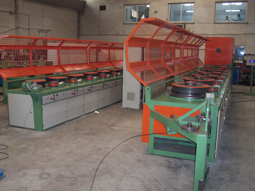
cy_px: 96
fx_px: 273
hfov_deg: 50.1
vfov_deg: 38.7
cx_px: 128
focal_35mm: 37
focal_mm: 5.6
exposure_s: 1/60
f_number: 2.8
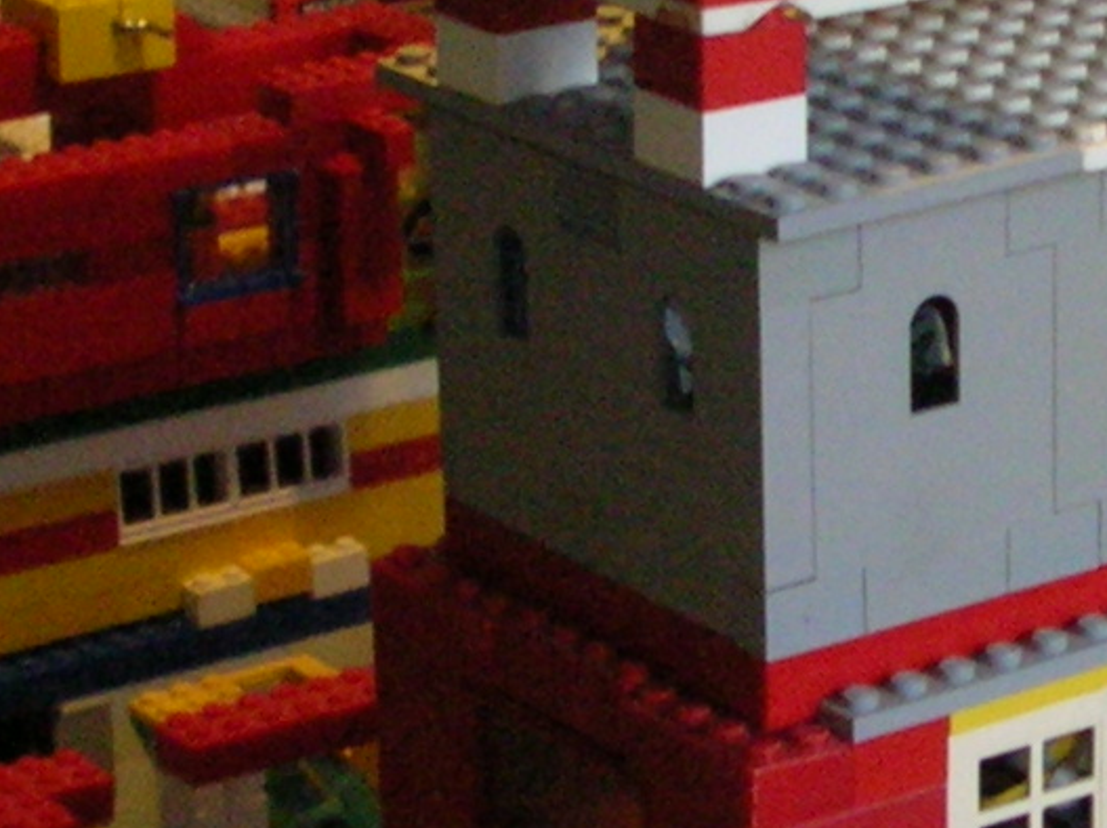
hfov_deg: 12.6
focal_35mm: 152
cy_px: 202
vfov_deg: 9.7
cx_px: 1409
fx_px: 4855
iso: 200
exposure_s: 1/8.1
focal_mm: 5.8
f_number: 2.8
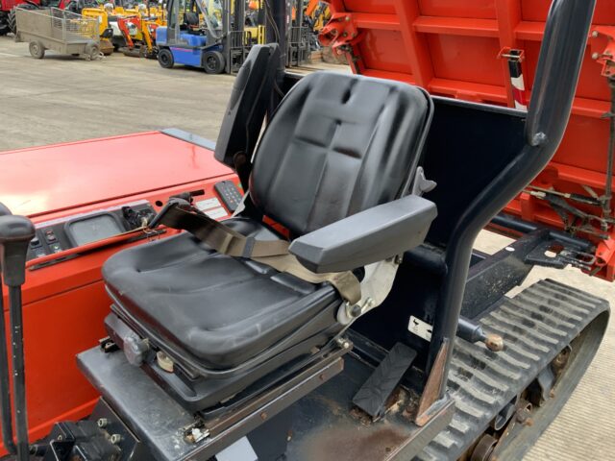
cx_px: 308
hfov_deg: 61.7
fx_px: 515
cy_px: 230
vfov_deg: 48.2
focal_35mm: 29
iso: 80
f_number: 1.8
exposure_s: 1/60
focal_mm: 3
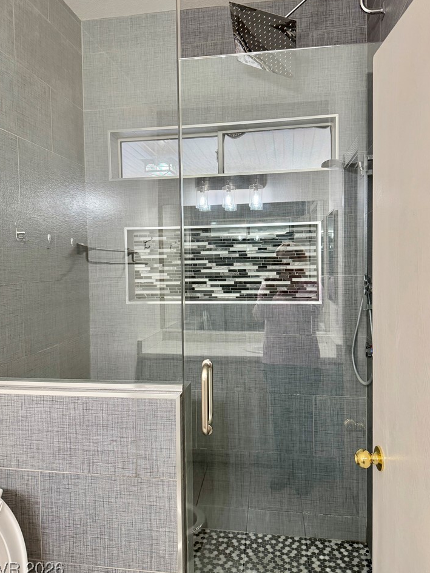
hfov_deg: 53.1
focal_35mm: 26
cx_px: 215
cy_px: 276
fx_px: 431
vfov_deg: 67.3
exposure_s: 1/120
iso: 320
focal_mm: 6.76
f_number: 1.78
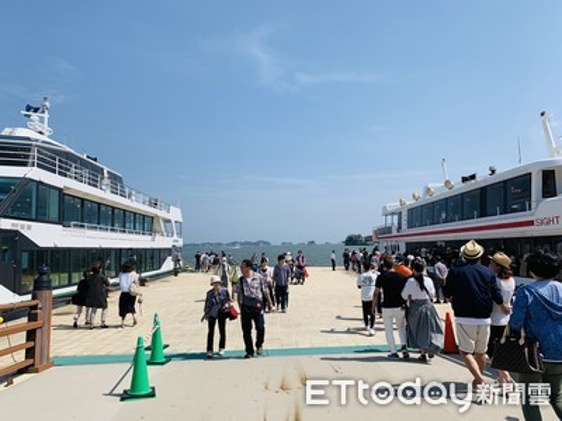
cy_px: 210
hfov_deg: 67.3
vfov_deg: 53.1
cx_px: 281
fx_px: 422
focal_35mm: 26
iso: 25
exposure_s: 1/3650
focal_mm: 4.25
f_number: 1.8
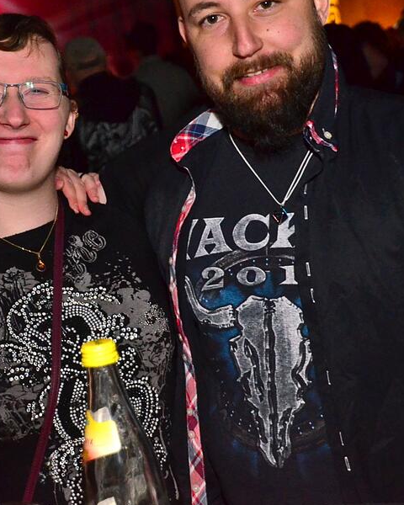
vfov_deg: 23.5
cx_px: 82
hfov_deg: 18.8
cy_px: 210
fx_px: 1211
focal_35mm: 81
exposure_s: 1/30
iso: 3200
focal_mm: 32
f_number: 5.6
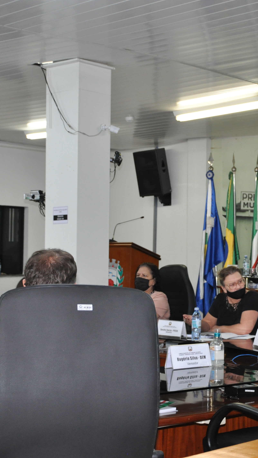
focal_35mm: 71
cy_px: 229
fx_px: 863
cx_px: 211
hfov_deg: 16.8
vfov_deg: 29.7
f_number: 4.2
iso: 800
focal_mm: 30
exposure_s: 1/100
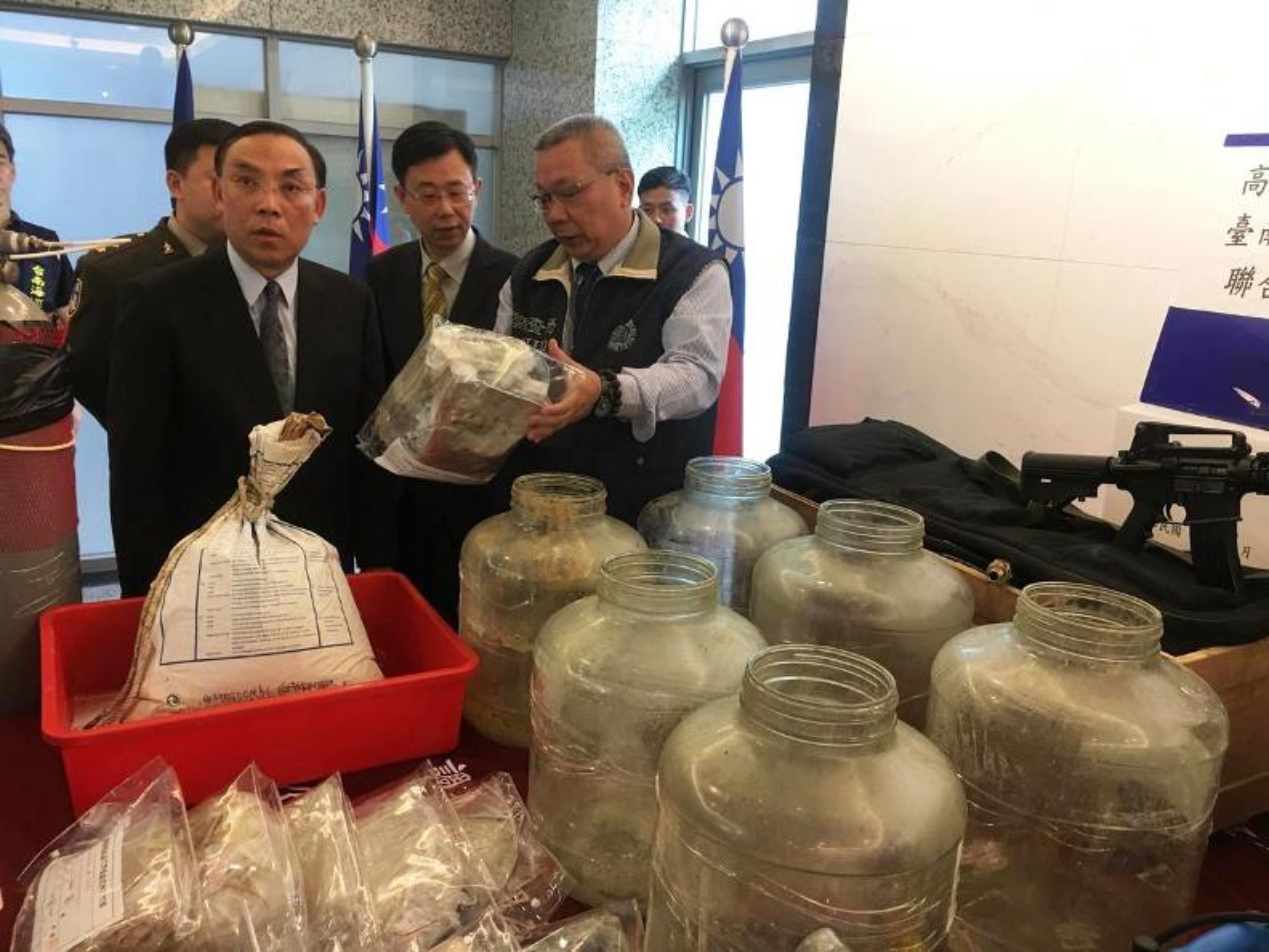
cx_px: 634
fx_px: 1063
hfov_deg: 61.7
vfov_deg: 48.2
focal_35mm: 29
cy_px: 476
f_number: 2.2
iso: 40
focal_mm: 4.15
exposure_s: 1/15
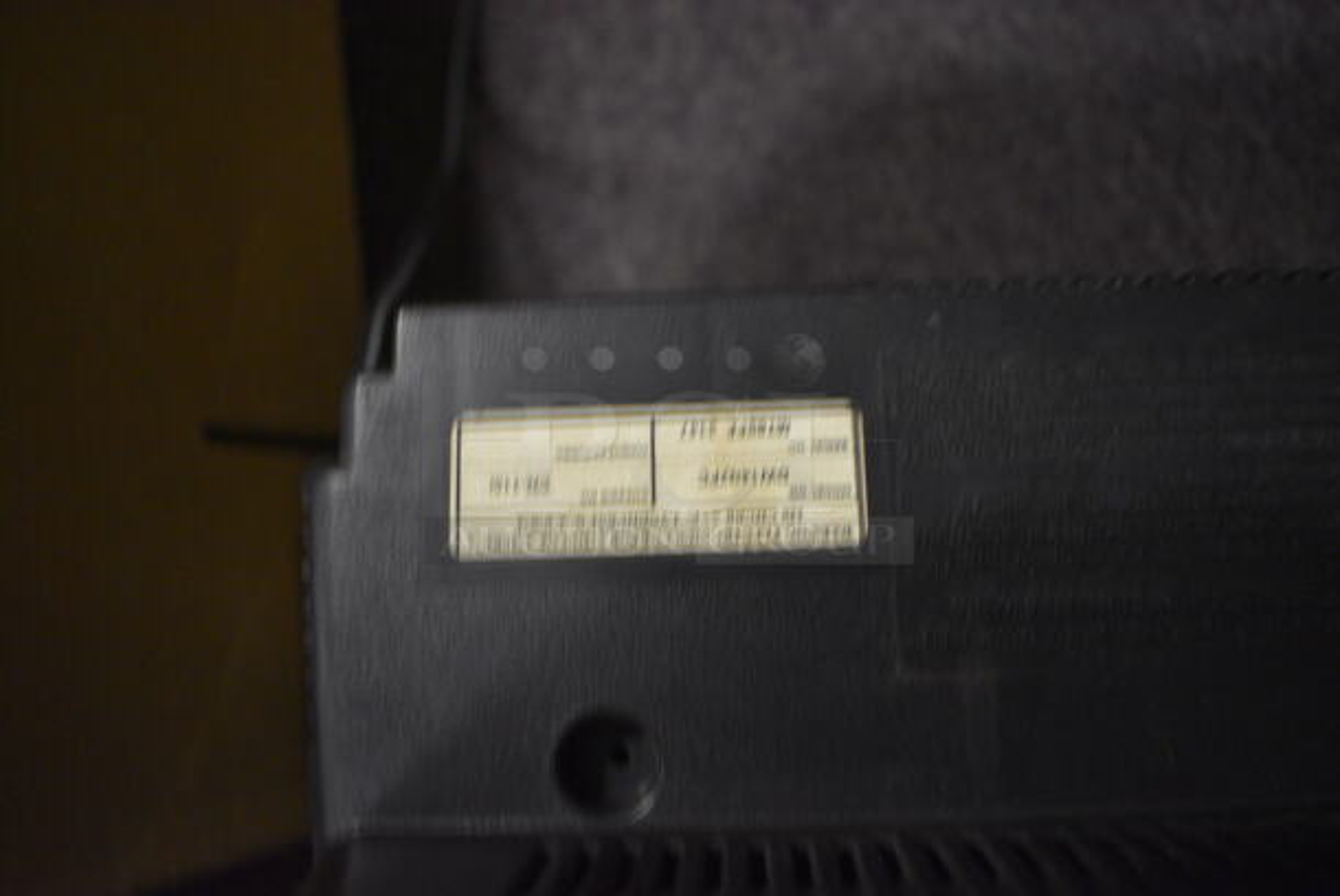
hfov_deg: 61.9
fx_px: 1118
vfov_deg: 43.7
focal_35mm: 30
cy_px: 448
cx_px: 670
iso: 2800
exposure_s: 1/60
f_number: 4
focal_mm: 20
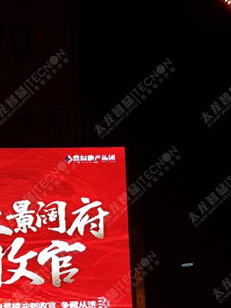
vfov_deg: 26.8
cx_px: 37
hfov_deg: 21.9
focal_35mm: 66
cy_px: 345
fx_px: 587
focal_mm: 4.2
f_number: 1.7
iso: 100
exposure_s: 1/60
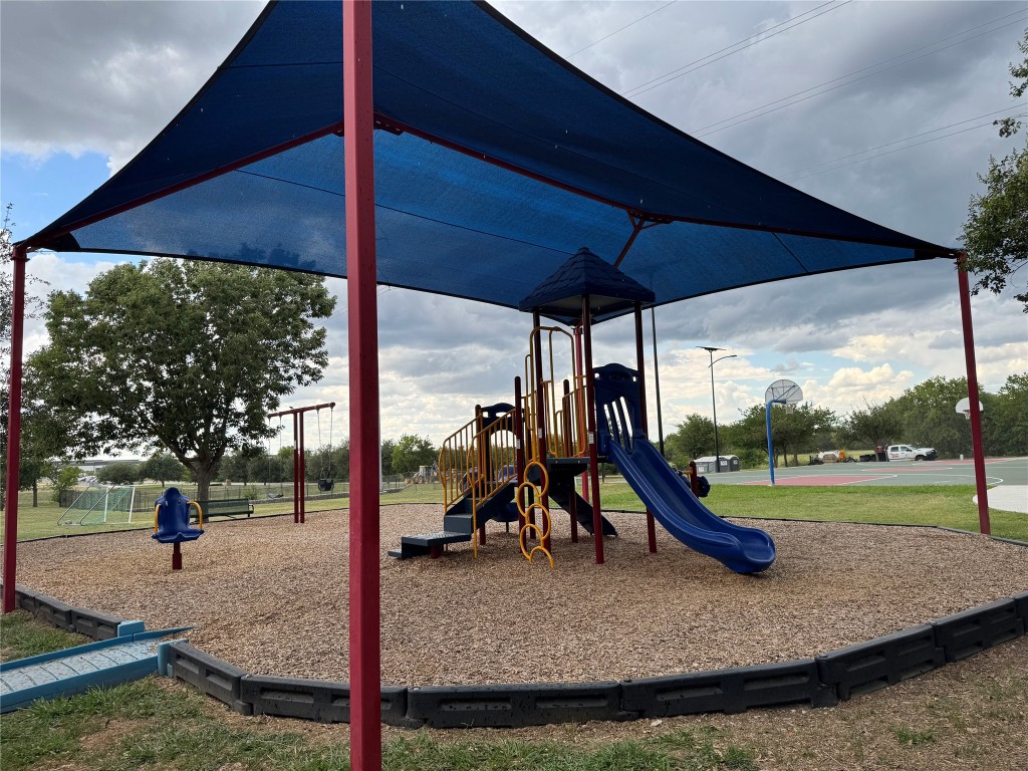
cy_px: 386
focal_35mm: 24
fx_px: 713
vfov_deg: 56.8
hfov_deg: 71.6
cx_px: 514
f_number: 1.78
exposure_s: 1/1026
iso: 80
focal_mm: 6.76
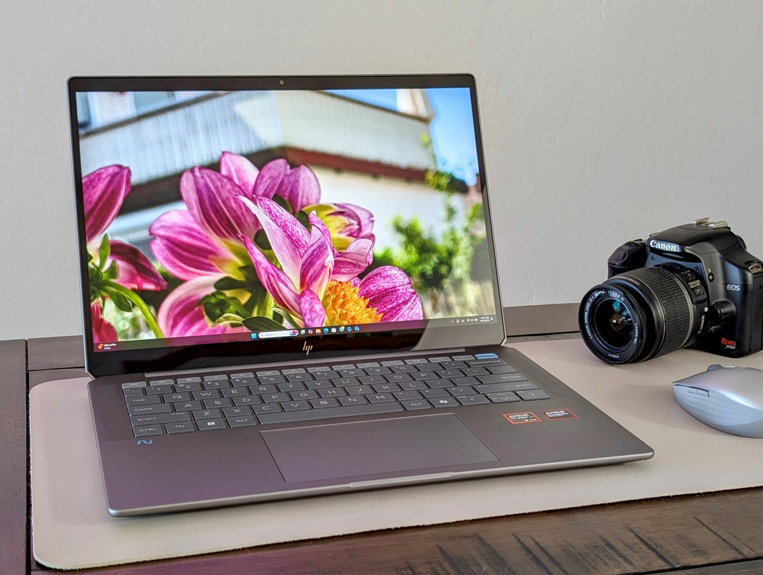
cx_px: 382
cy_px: 288
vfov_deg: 29.8
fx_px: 1082
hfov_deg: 38.9
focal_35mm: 49
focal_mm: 6.9
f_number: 1.68
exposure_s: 1/23.9
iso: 32
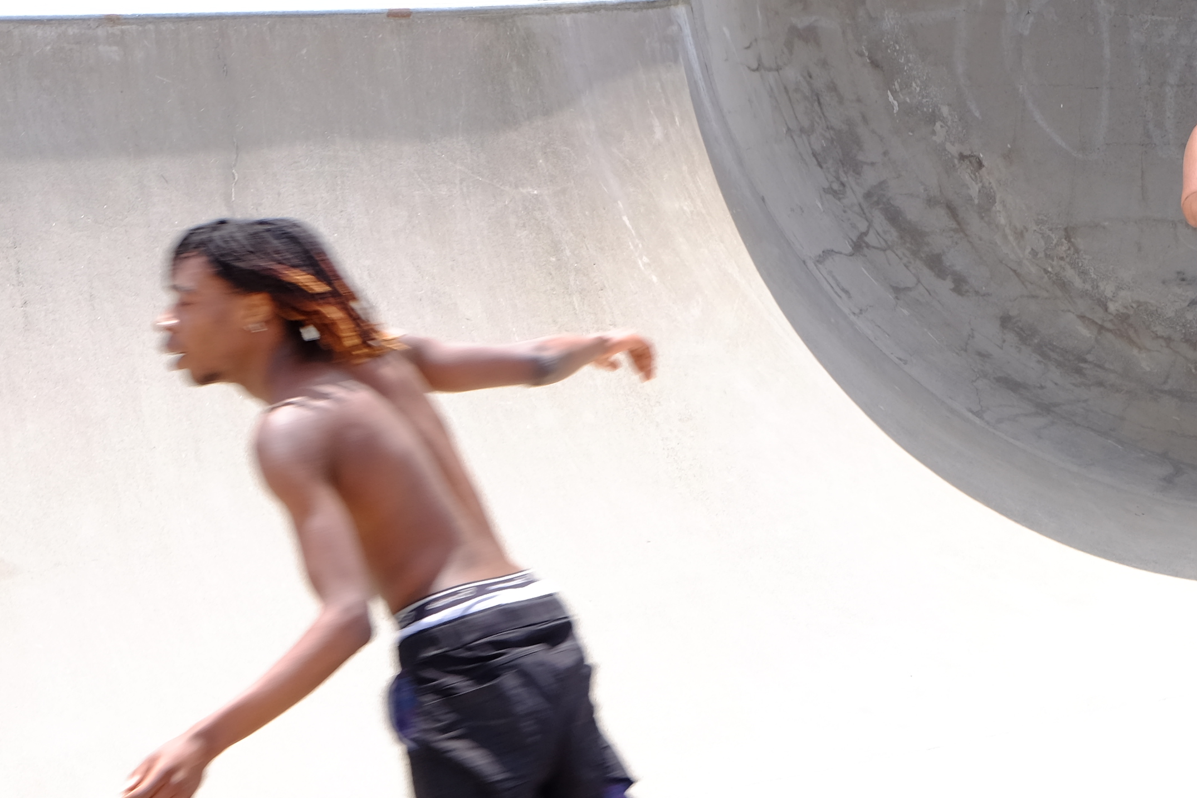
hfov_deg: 23.5
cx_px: 1264
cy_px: 53
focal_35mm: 82
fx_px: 2726
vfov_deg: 16.4
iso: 200
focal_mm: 24.3
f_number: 5.6
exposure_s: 1/280
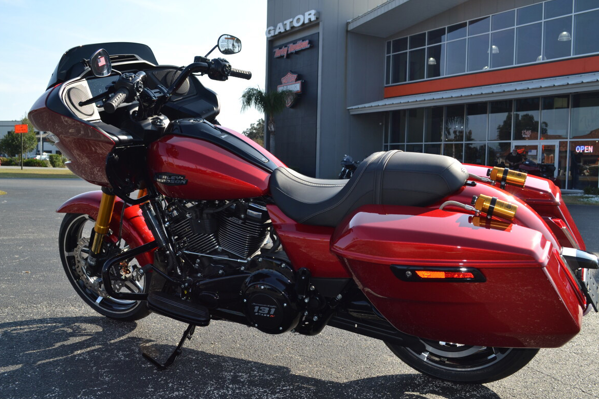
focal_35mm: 34
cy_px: 201
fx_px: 566
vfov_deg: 38.9
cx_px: 303
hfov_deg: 55.8
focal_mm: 22
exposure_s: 1/200
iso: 100
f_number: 7.1
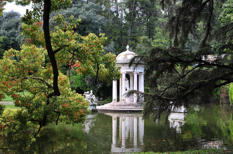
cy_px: 77
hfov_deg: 51.3
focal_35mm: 38
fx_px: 242
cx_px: 116
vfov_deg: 35.4
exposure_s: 1/100
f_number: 5
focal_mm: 25
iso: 200
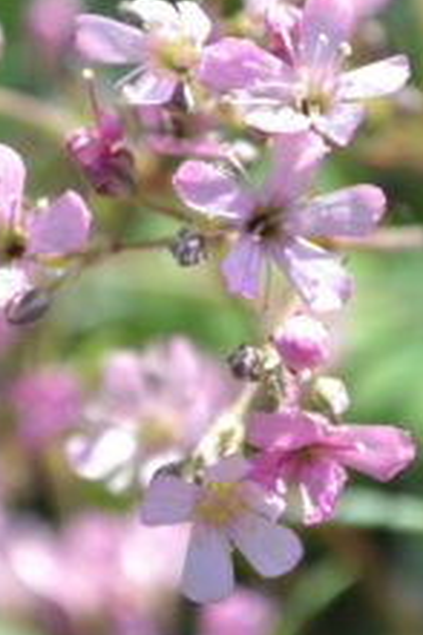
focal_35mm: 153
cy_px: 256
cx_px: 328
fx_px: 2701
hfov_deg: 8.9
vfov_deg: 13.4
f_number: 6.3
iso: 100
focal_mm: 50
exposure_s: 1/200
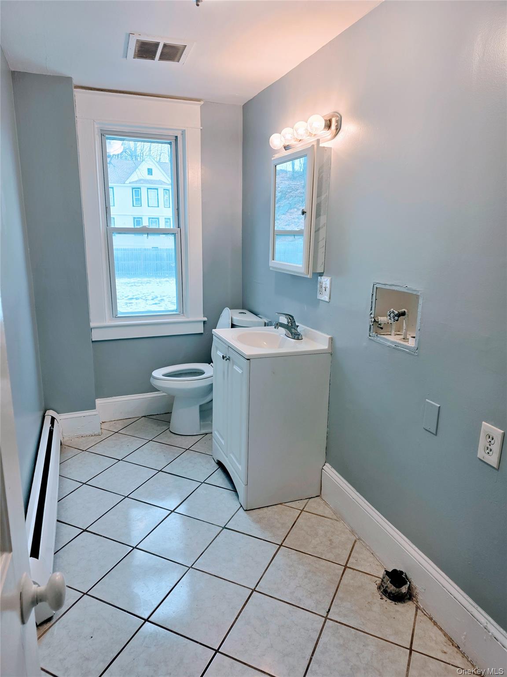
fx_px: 449
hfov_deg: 58.9
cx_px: 254
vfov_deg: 73.9
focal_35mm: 23
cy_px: 338
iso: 50
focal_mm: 6.3
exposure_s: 1/120
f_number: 1.7
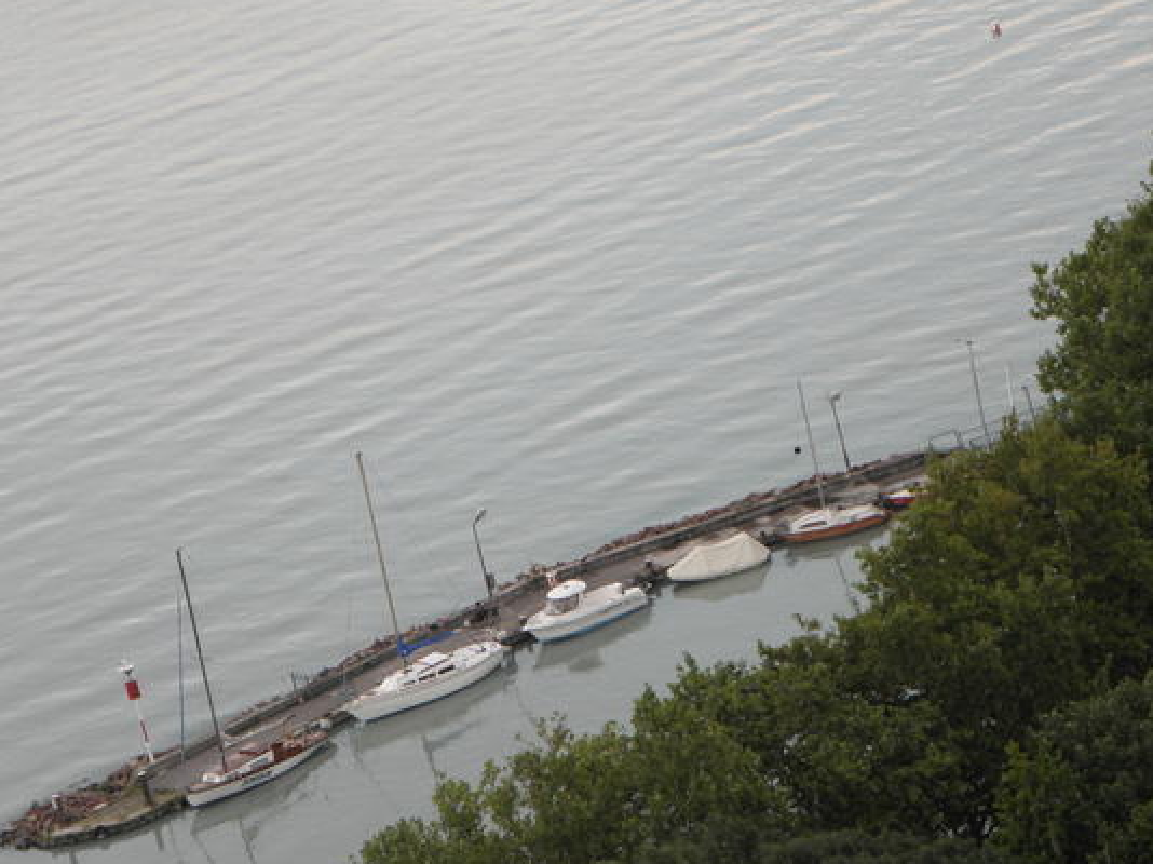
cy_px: 441
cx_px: 501
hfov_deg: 10.3
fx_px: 6426
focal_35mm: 193
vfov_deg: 7.7
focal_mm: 28.82
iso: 125
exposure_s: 1/80
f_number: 4.4
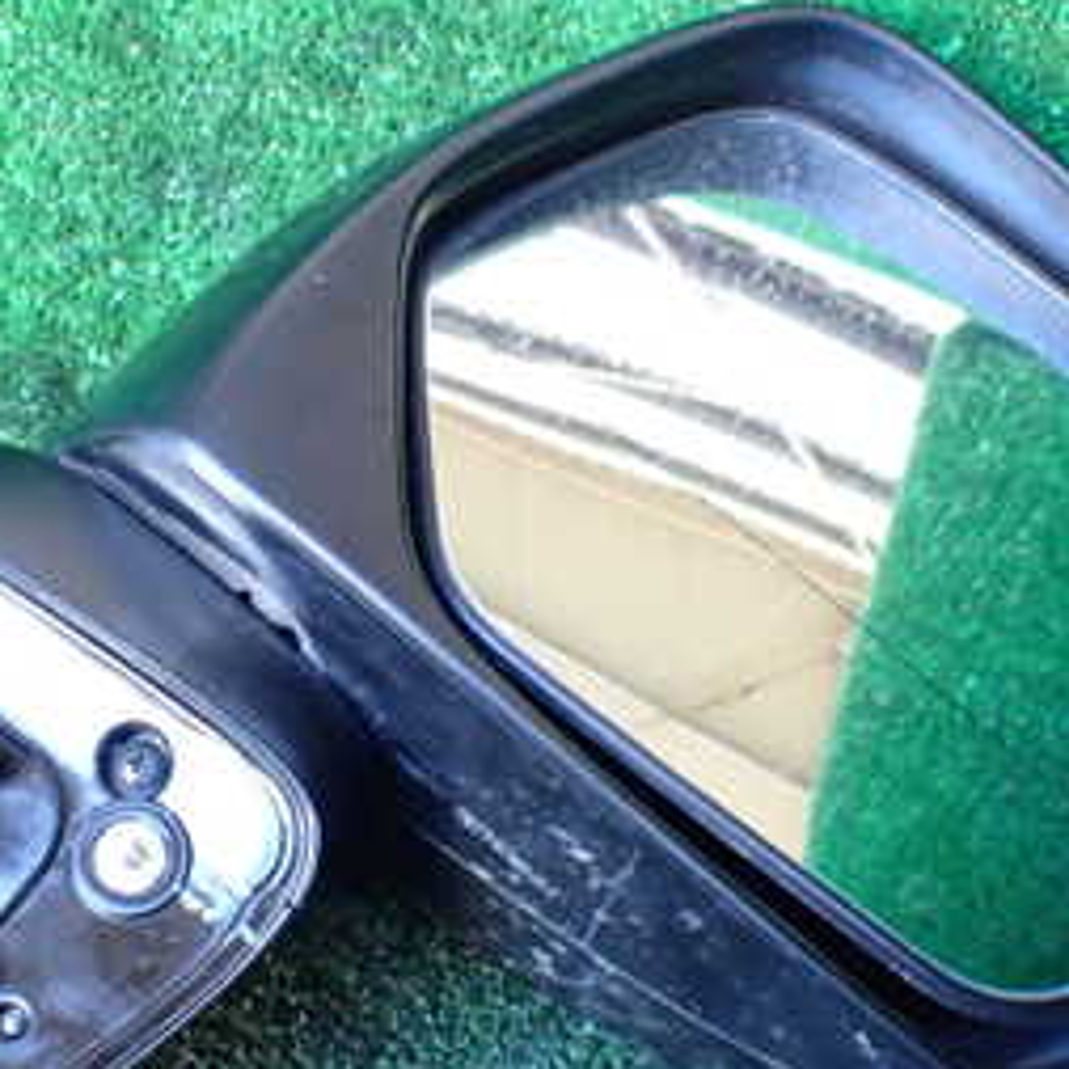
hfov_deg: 27.2
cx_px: 380
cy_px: 575
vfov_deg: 27.3
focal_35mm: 63
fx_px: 2201
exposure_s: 1/60
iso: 800
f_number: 2.3
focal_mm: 5.4
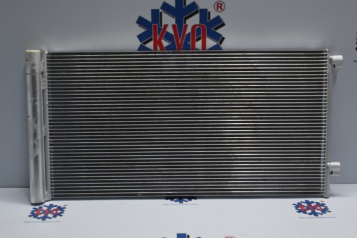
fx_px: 483
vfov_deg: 27.7
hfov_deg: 40.5
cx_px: 178
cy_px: 119
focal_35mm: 49
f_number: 5
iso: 400
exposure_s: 1/50
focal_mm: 32.5
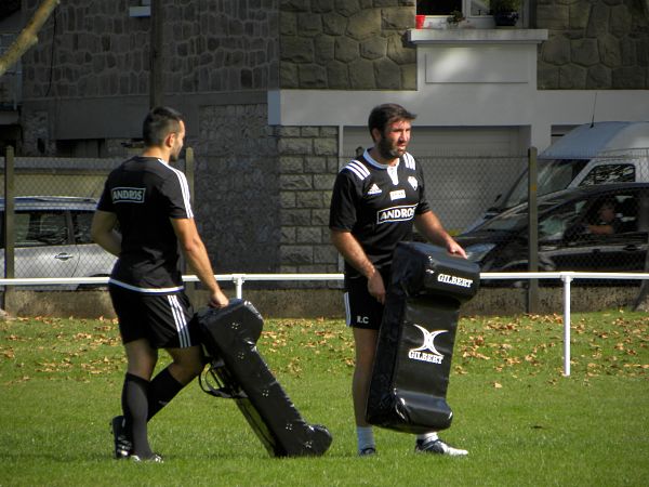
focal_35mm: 481
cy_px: 244
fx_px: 9018
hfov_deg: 4.1
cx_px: 324
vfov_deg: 3.1
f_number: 5
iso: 64
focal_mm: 85.6
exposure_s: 1/264
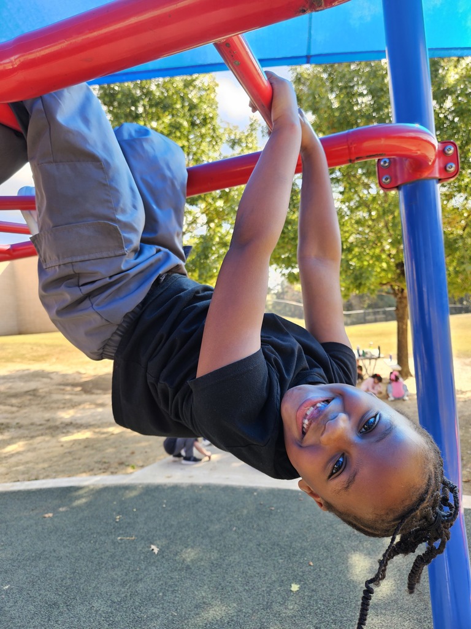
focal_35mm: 23
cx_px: 236
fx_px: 417
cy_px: 314
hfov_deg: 58.9
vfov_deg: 73.9
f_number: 1.8
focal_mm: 5.4
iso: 25
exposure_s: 1/152
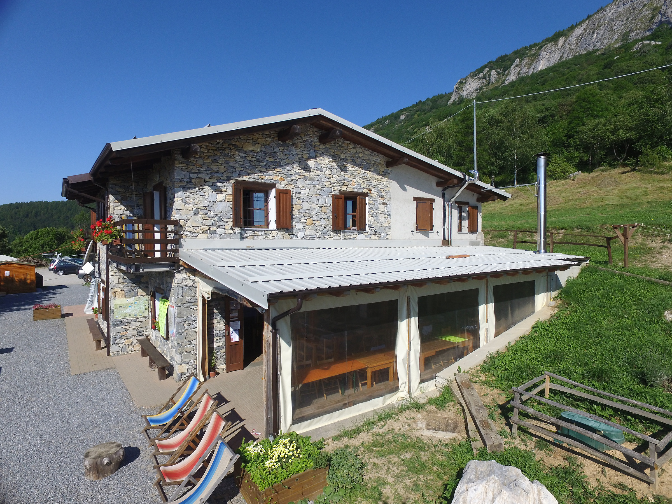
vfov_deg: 66.0
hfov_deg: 81.7
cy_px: 252
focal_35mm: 20
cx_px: 336
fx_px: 388
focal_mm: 3.61
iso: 100
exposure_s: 1/1279
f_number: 2.8
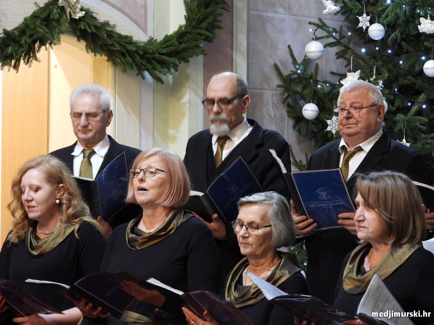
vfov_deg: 11.0
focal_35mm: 135
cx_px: 217
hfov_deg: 14.6
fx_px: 1693
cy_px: 162
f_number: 4
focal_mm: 24.3
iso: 800
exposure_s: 1/15
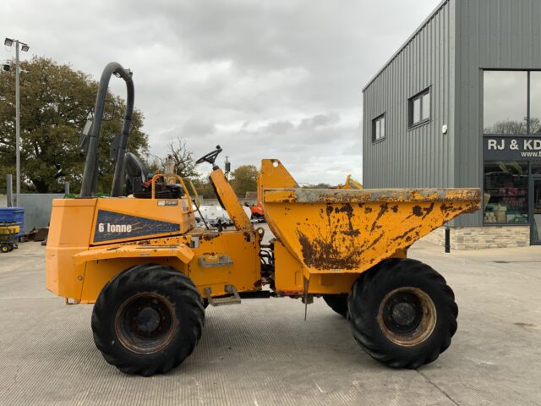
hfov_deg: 61.7
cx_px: 270
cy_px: 203
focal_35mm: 29
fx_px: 453
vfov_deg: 48.2
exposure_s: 1/189
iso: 16
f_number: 1.8
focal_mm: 3
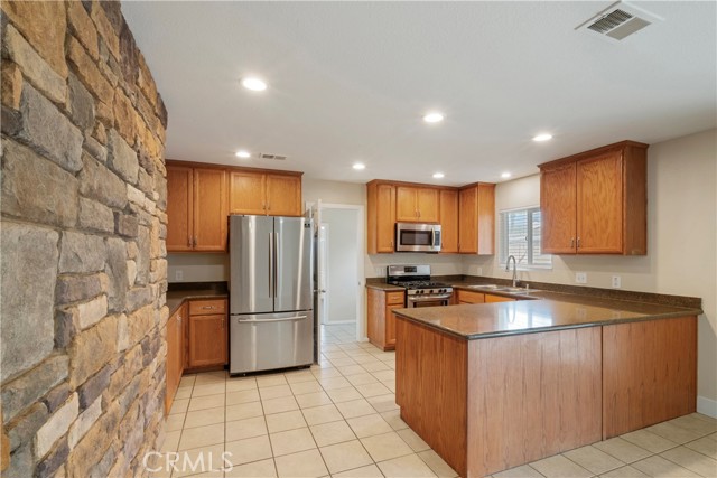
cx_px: 358
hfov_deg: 96.7
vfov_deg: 73.8
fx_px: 319
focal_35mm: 16
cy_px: 239
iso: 100
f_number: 22
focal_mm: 16
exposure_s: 15
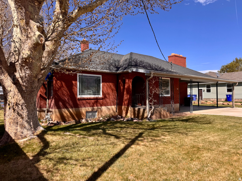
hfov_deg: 71.6
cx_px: 121
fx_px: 168
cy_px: 90
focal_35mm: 24
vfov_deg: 56.8
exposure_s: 1/2959
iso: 80
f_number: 1.78
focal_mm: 6.76
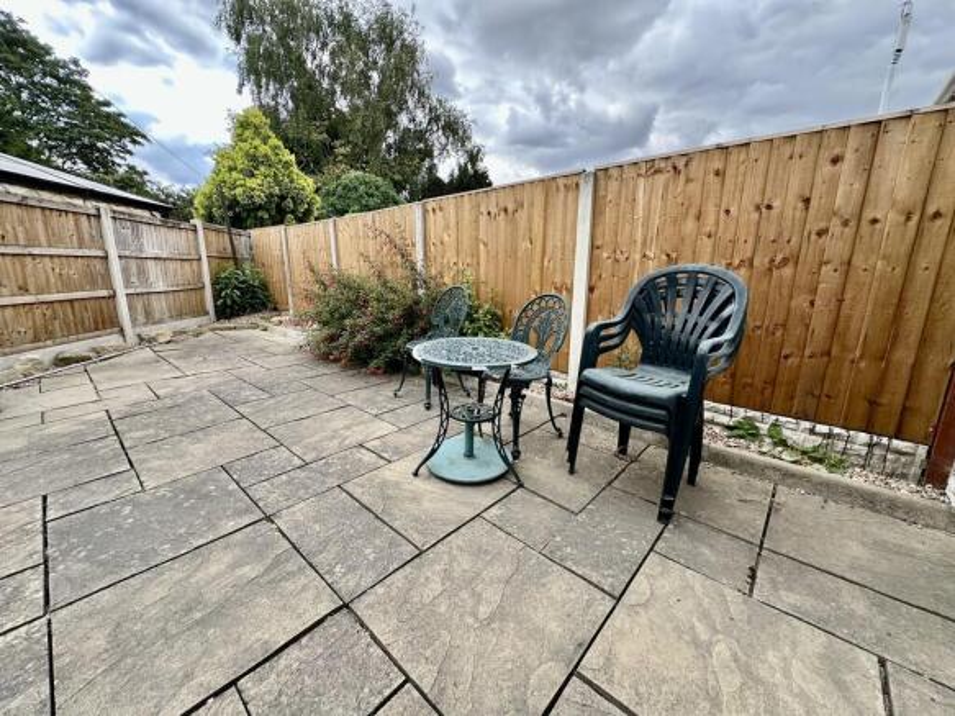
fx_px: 386
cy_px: 358
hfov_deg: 102.1
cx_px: 478
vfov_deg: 85.7
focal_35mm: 14
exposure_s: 1/234
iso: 40
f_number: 2.2
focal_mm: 2.22
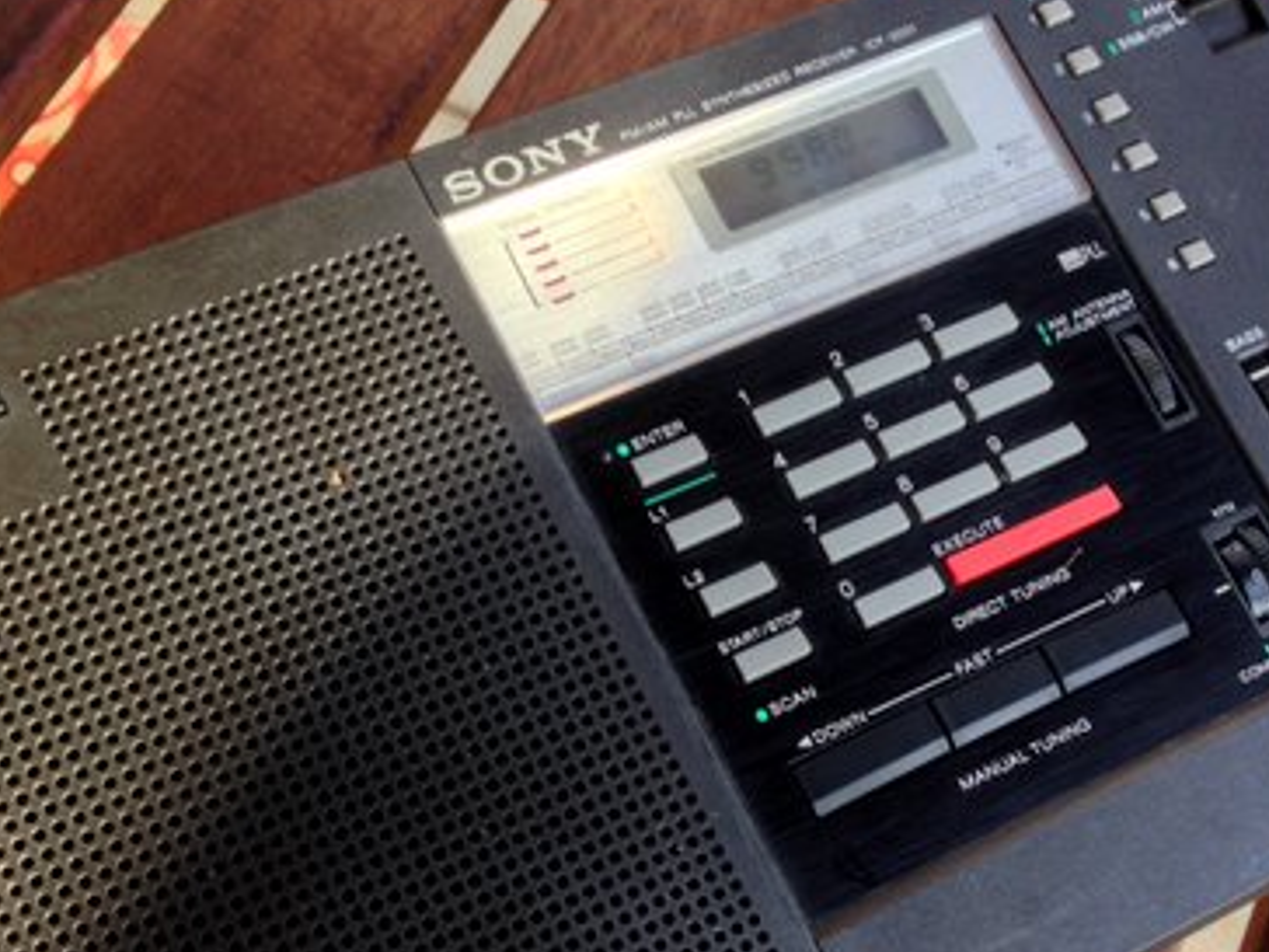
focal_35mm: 59
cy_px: 687
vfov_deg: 24.6
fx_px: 2163
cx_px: 666
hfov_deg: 32.7
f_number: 2.4
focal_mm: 4.12
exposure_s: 1/24
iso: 50
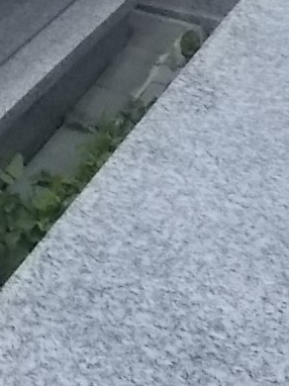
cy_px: -161
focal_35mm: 109
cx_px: -335
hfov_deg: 11.8
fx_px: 1215
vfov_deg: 16.7
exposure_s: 1/1000
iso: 400
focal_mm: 4.6
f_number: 8
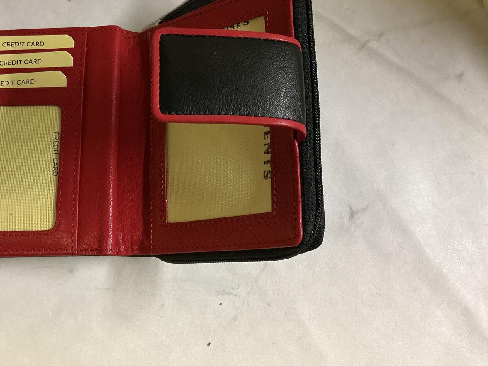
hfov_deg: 49.6
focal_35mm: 37
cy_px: 135
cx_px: 182
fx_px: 522
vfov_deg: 38.4
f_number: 1.8
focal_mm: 3
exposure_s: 1/50
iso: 160
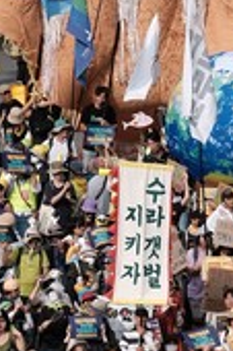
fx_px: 6955
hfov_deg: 1.9
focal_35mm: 715
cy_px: -176
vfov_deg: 2.9
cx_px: 388
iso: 400
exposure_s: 1/1000
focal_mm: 90
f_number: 6.4
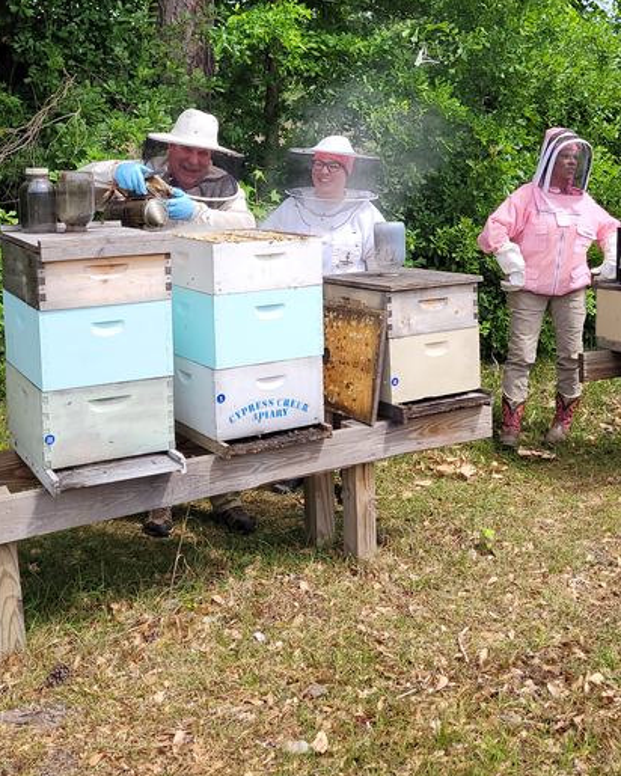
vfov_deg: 40.0
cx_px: 335
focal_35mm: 46
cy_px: 282
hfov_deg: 32.7
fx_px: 1057
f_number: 1.8
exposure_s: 1/1429
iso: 40
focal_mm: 5.4
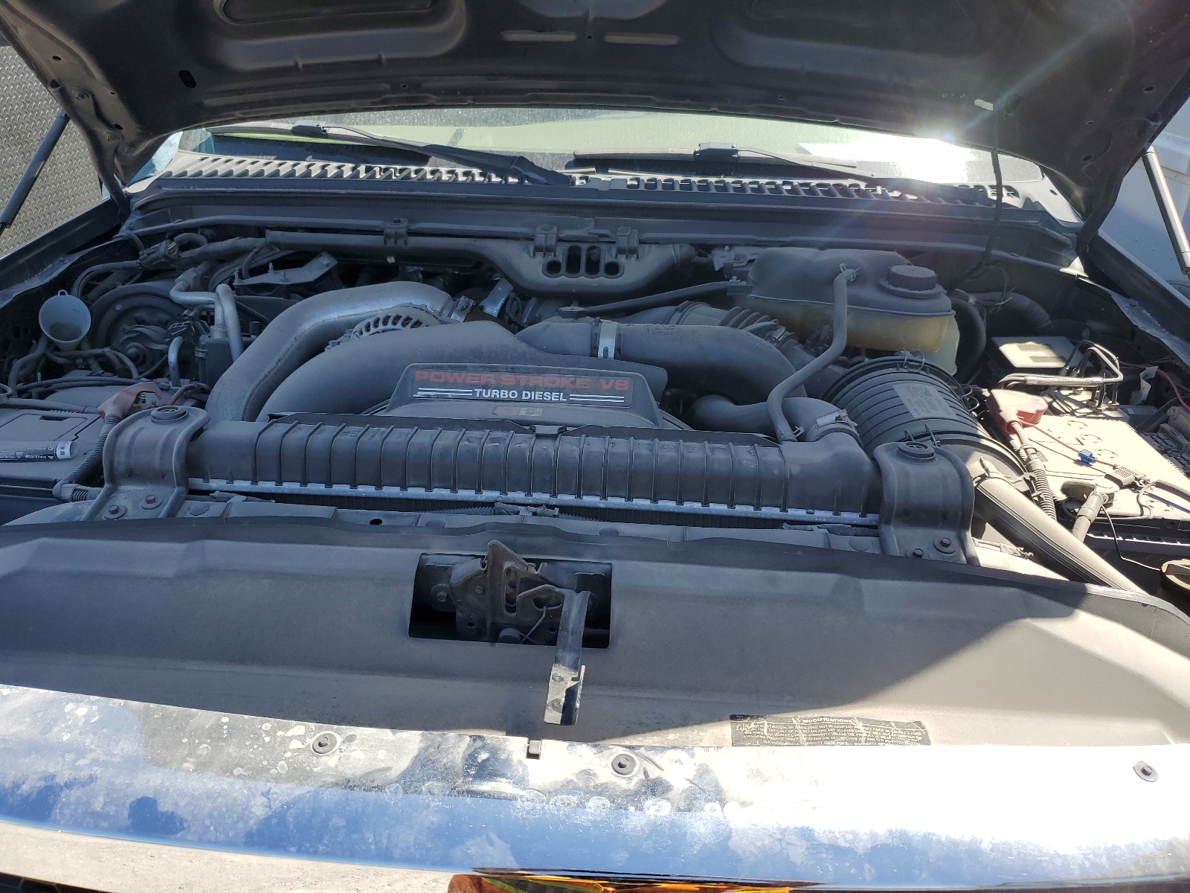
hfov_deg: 67.3
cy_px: 446
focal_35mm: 26
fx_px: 894
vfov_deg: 53.1
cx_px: 595
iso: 50
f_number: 1.5
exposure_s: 1/1429
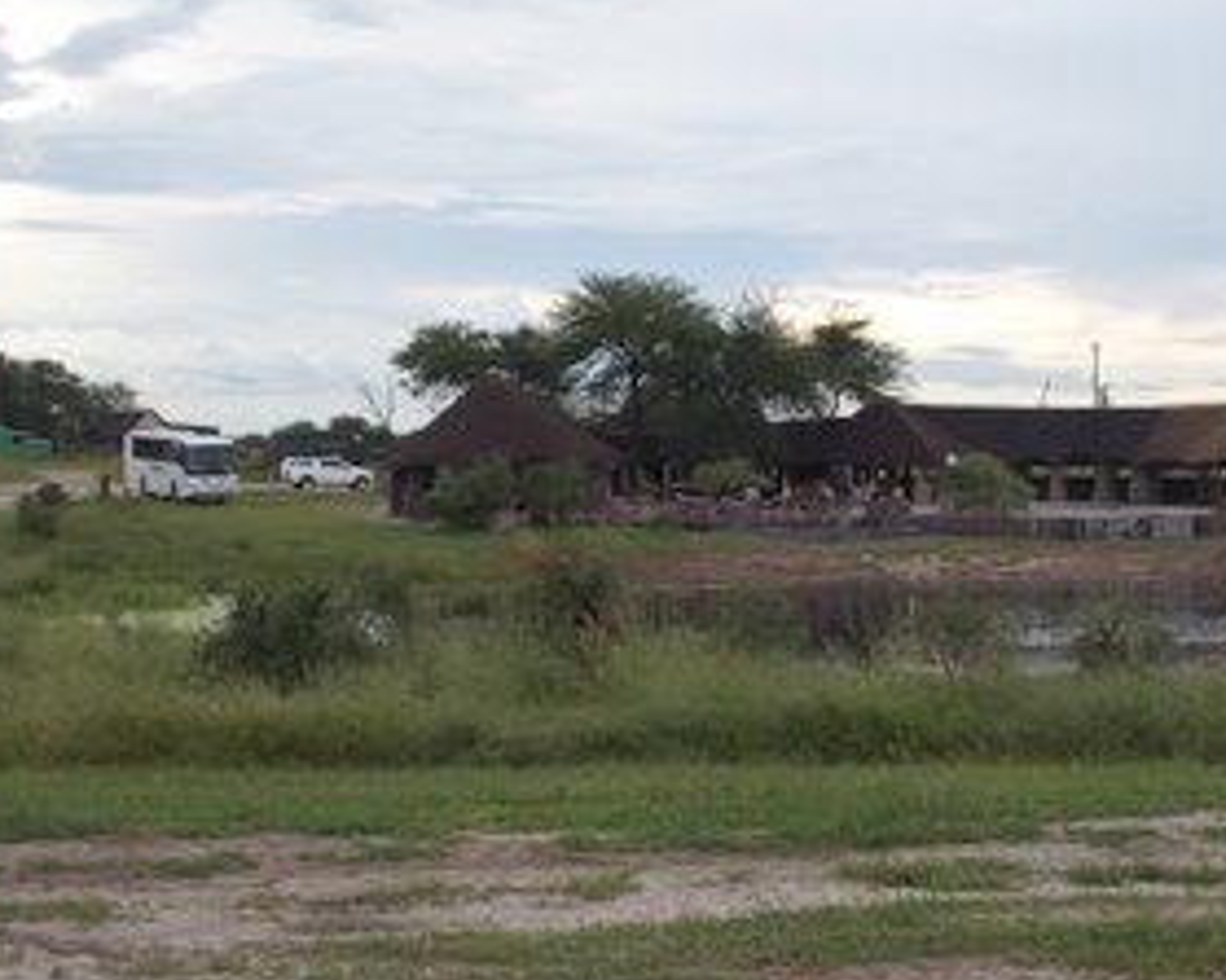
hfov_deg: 30.0
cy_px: 541
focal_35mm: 63
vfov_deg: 24.2
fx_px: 2285
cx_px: 734
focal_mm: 10.8
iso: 100
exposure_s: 1/320
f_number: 3.5
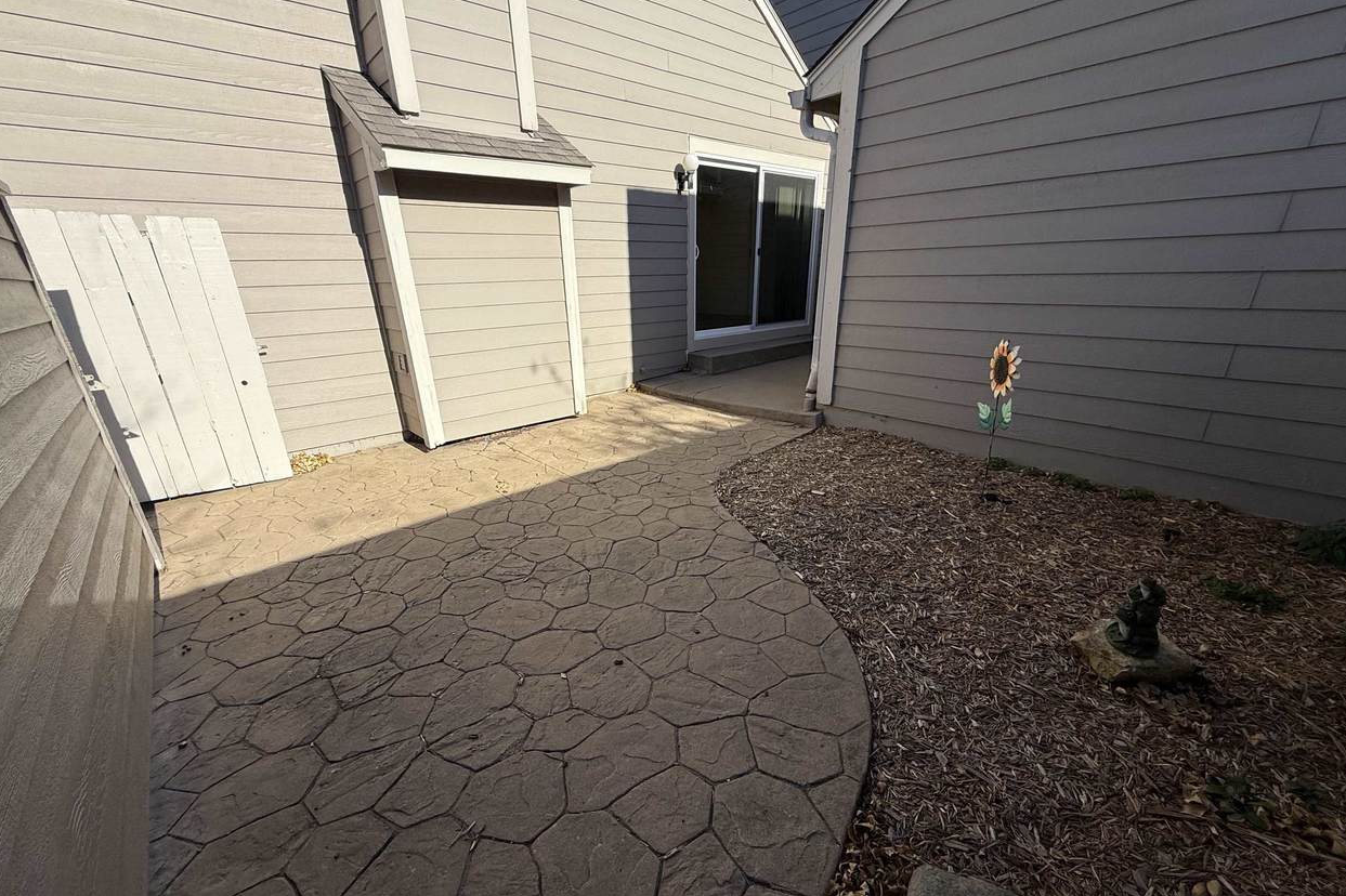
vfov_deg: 77.0
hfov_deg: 100.4
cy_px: 500
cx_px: 669
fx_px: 561
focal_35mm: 15
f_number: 2.2
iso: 50
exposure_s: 1/1901
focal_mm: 2.22
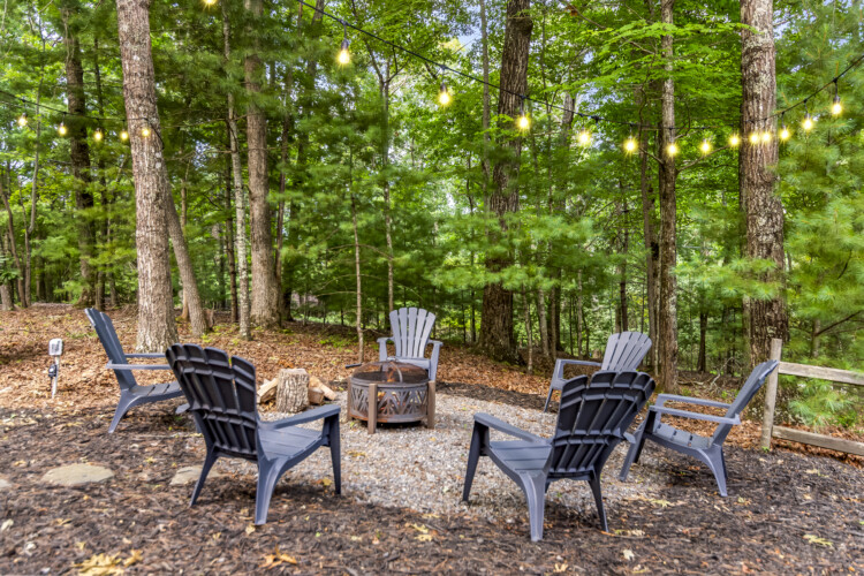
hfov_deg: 70.4
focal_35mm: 26
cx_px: 432
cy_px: 288
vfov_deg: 50.4
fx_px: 612
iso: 400
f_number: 3.2
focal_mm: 17
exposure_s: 1/60
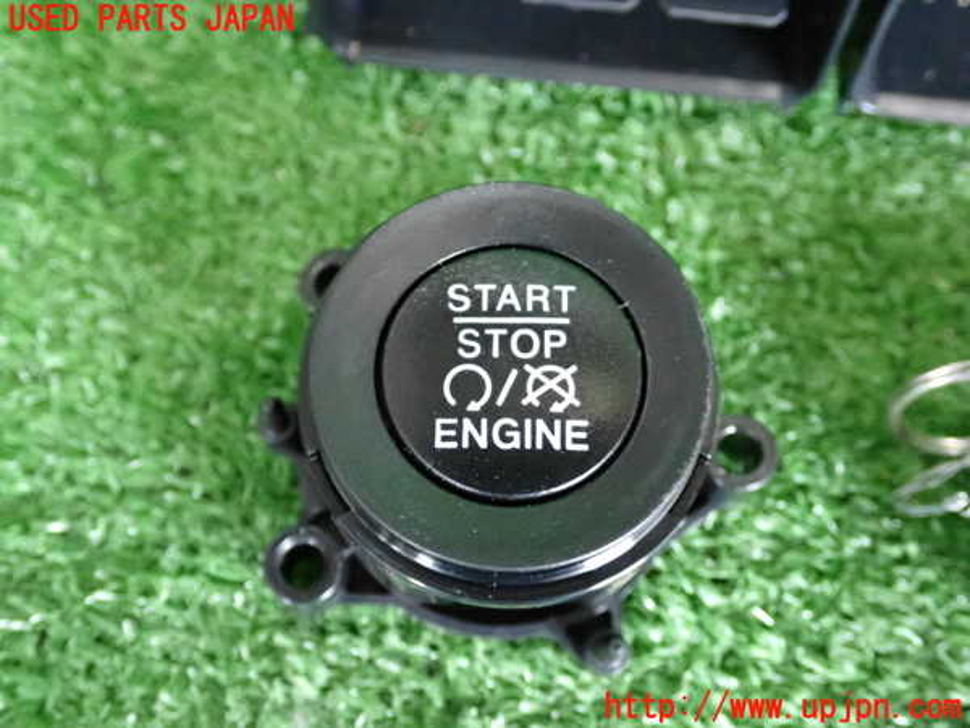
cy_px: 364
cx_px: 485
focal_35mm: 44
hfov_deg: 42.9
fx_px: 1233
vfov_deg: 32.9
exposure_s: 1/80
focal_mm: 7.84
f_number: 2.9
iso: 2500
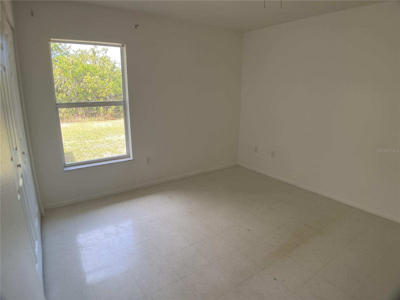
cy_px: 150
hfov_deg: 61.7
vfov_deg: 48.2
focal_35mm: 29
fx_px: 335
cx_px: 200
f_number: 1.8
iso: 32
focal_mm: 3
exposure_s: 1/120
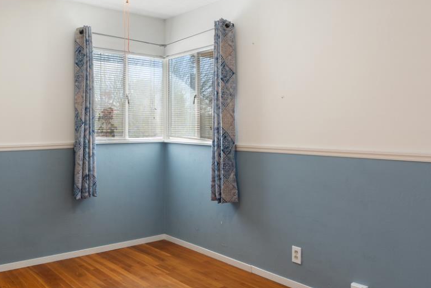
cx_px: 153
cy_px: 146
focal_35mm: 32
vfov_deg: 41.2
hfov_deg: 57.8
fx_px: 383
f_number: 6.3
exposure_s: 1/6
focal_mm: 11
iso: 100
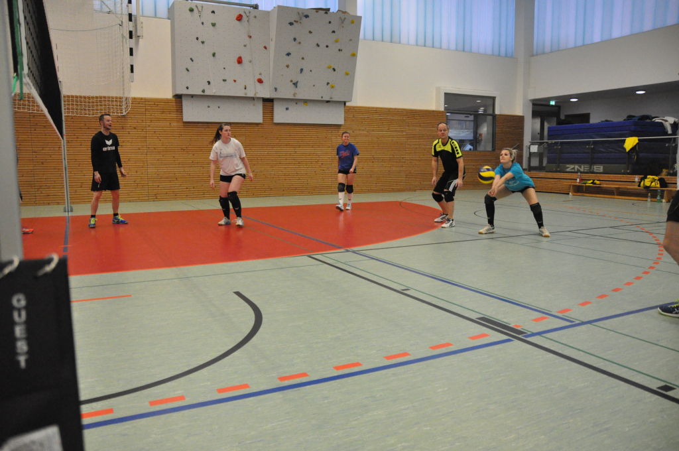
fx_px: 509
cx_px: 340
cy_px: 226
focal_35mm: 27
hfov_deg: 67.4
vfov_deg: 47.8
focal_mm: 18
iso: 3200
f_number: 3.5
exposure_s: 1/400
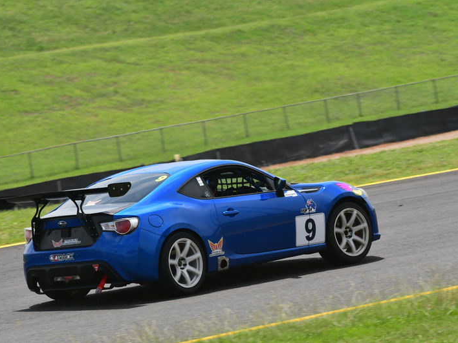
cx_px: 252
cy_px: 172
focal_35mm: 440
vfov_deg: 3.4
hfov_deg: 4.5
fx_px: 5822
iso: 640
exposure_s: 1/640
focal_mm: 270
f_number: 14
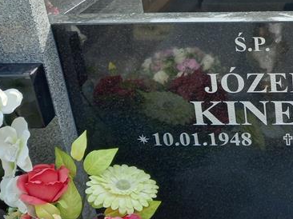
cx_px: 311
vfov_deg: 20.9
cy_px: 79
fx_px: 592
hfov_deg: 26.0
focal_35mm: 70
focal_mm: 4.6
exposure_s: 1/184
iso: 25
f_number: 2
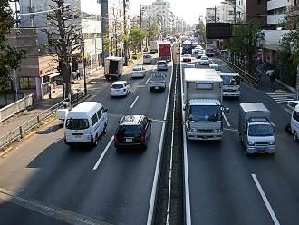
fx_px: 398
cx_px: 161
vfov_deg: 31.5
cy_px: 104
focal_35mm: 46
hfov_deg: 41.2
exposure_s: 1/418
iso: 79
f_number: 2.9
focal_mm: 6.3
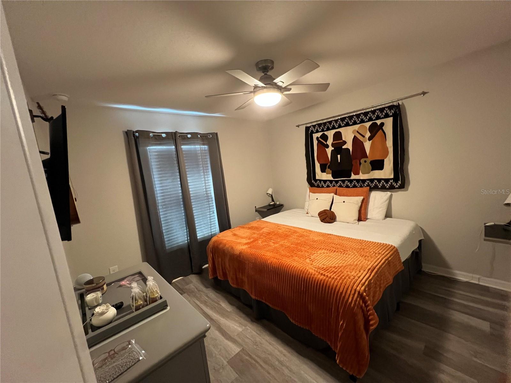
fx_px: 192
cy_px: 192
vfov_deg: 89.9
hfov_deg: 106.2
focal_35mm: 13
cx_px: 256
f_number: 1.8
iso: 800
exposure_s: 1/60
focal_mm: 1.57
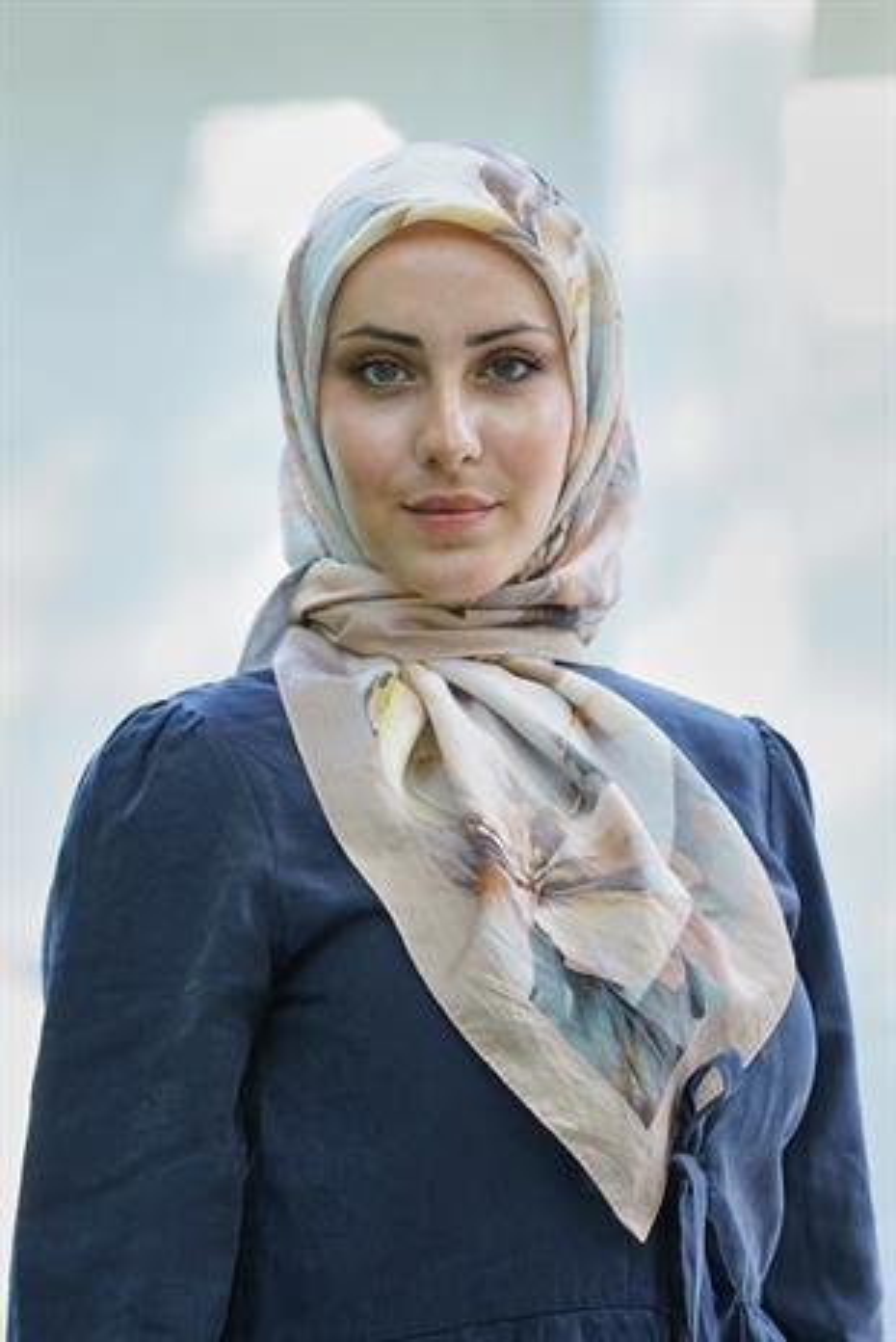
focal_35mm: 123
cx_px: 448
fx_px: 4585
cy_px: 671
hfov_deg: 11.2
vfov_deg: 16.6
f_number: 5
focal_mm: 123
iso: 500
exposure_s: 1/125
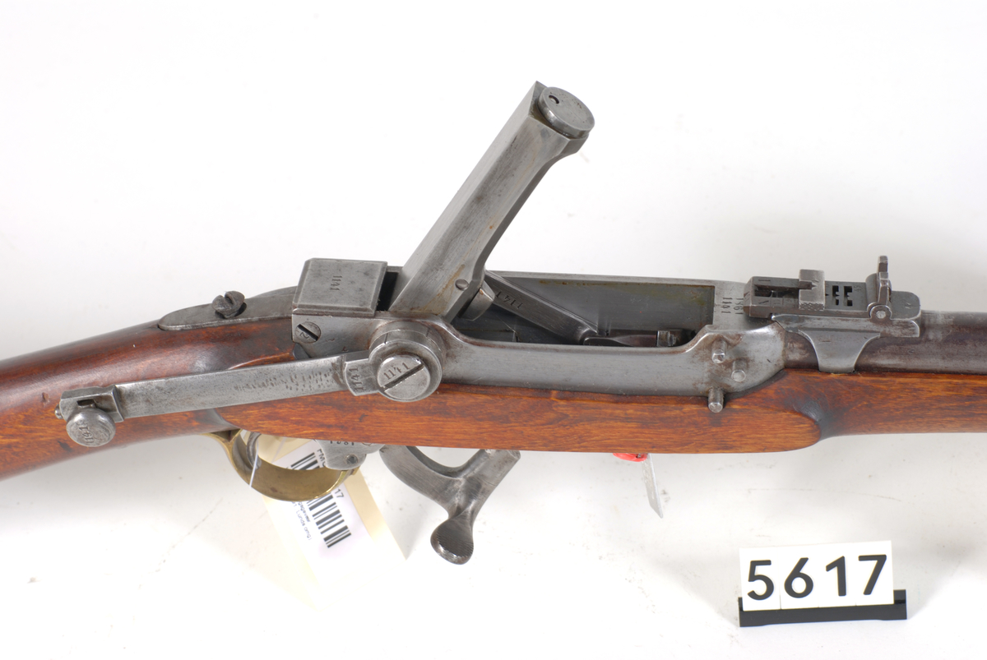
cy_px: 330
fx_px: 2882
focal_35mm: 105
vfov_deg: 13.1
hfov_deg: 19.4
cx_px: 494
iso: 100
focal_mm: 70
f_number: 10
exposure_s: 1/60
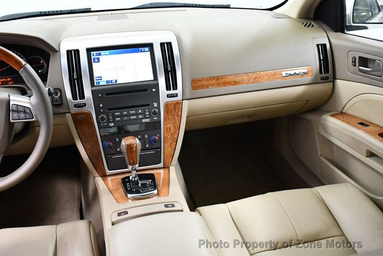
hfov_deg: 53.1
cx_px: 192
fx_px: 383
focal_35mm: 36
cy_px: 128
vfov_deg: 36.9
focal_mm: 18
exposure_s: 1/100
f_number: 3.5
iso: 3200
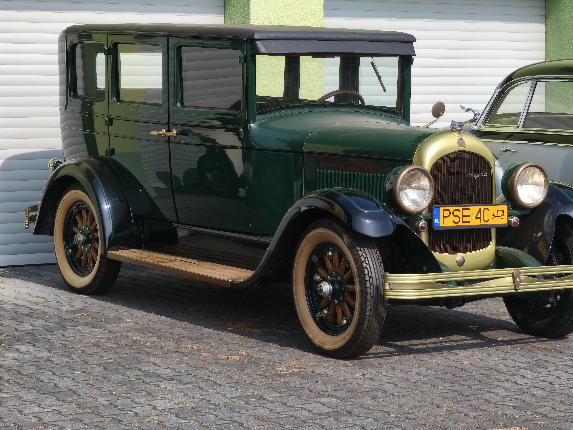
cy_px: 199
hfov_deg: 16.7
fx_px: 1953
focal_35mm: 118
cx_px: 317
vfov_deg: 12.6
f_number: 1.9
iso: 50
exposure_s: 1/610
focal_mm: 7.1
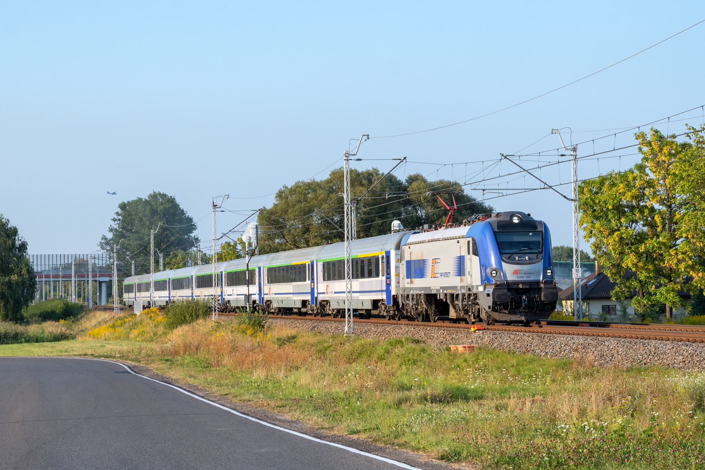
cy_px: 235
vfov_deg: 15.7
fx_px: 1704
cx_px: 352
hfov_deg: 23.4
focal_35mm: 87
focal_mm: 58
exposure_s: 1/640
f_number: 9
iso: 320
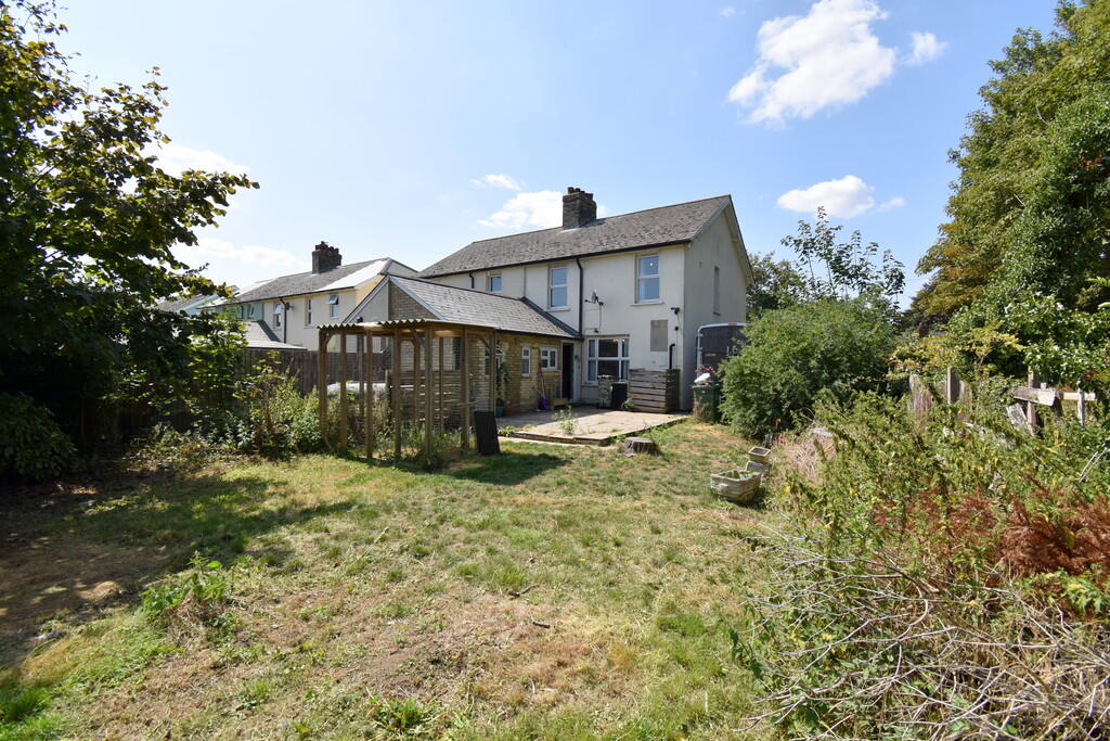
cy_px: 370
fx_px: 463
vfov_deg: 77.3
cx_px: 555
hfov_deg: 100.4
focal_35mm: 15
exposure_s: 1/250
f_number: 8
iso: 100
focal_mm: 10
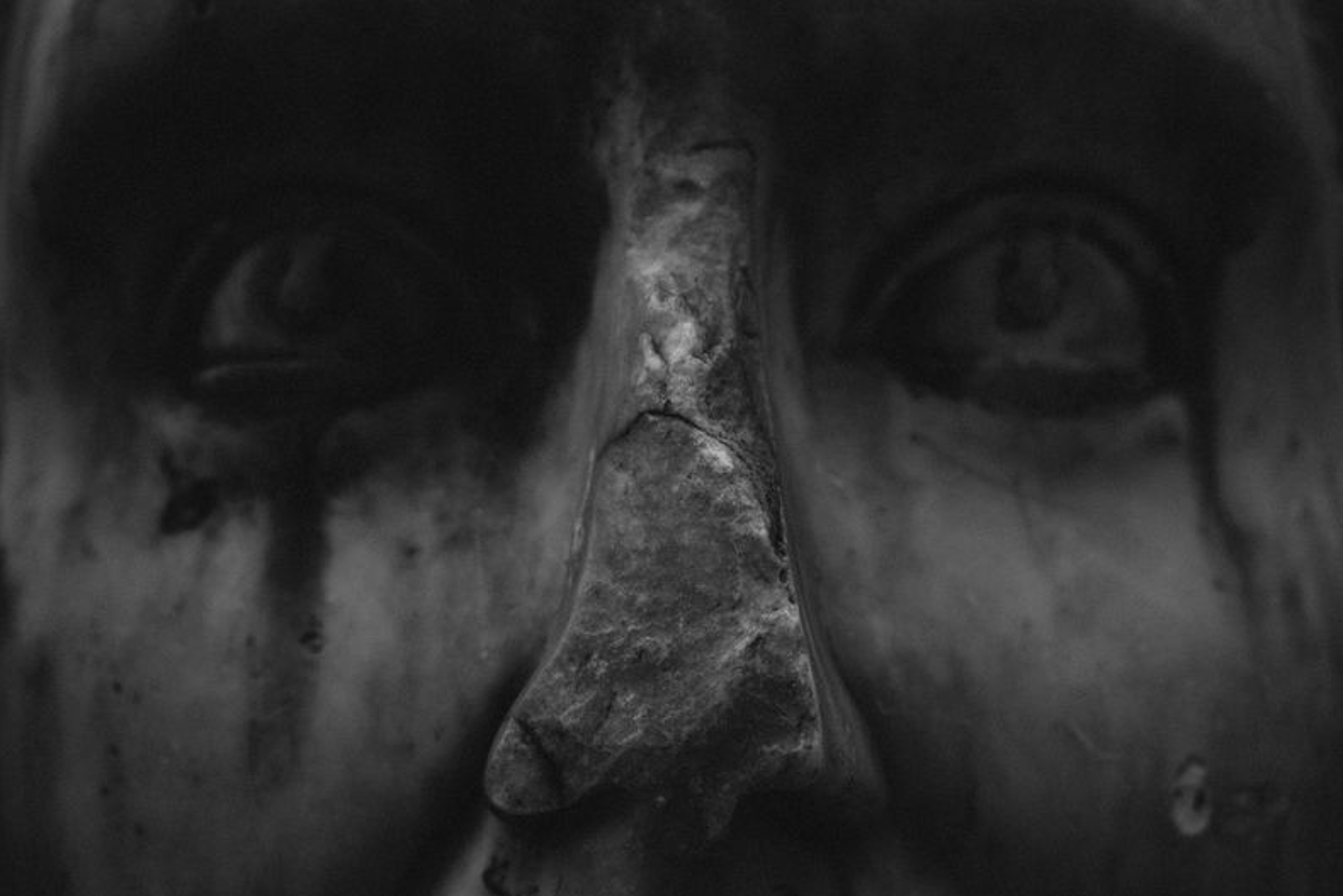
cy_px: 450
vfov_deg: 16.3
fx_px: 3134
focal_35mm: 84
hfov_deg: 24.2
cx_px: 678
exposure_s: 1/680
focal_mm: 55
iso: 250
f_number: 4
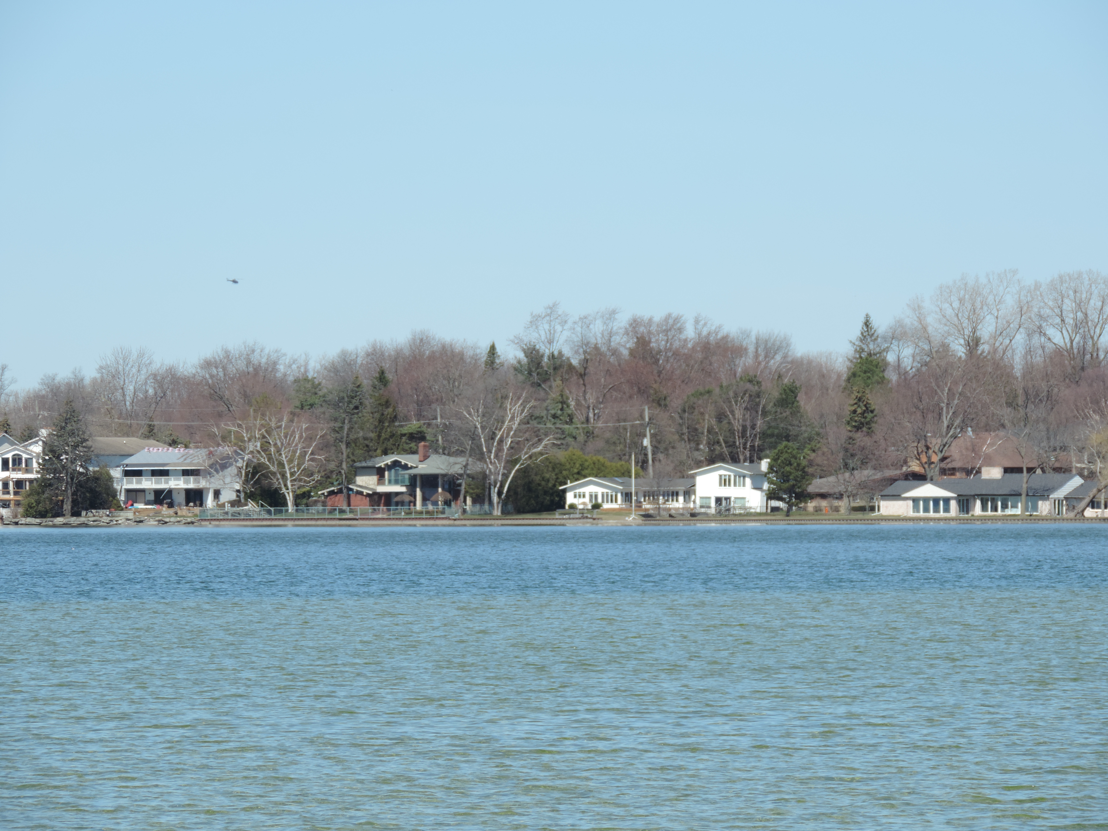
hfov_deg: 7.2
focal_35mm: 275
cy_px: 416
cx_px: 554
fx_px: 8802
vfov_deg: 5.4
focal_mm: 49
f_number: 4.7
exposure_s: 1/500
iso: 80
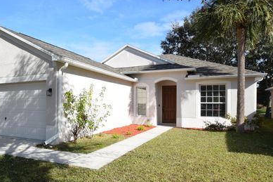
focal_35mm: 27
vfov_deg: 47.8
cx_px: 114
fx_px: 205
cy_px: 99
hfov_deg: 67.0
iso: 200
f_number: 10
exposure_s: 1/400
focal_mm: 14
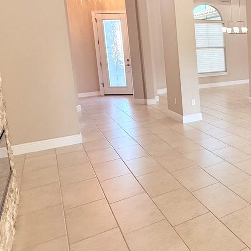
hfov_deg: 35.5
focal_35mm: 36
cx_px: 306
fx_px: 295
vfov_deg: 45.3
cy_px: 82
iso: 100
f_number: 2.2
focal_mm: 2.22
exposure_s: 1/120
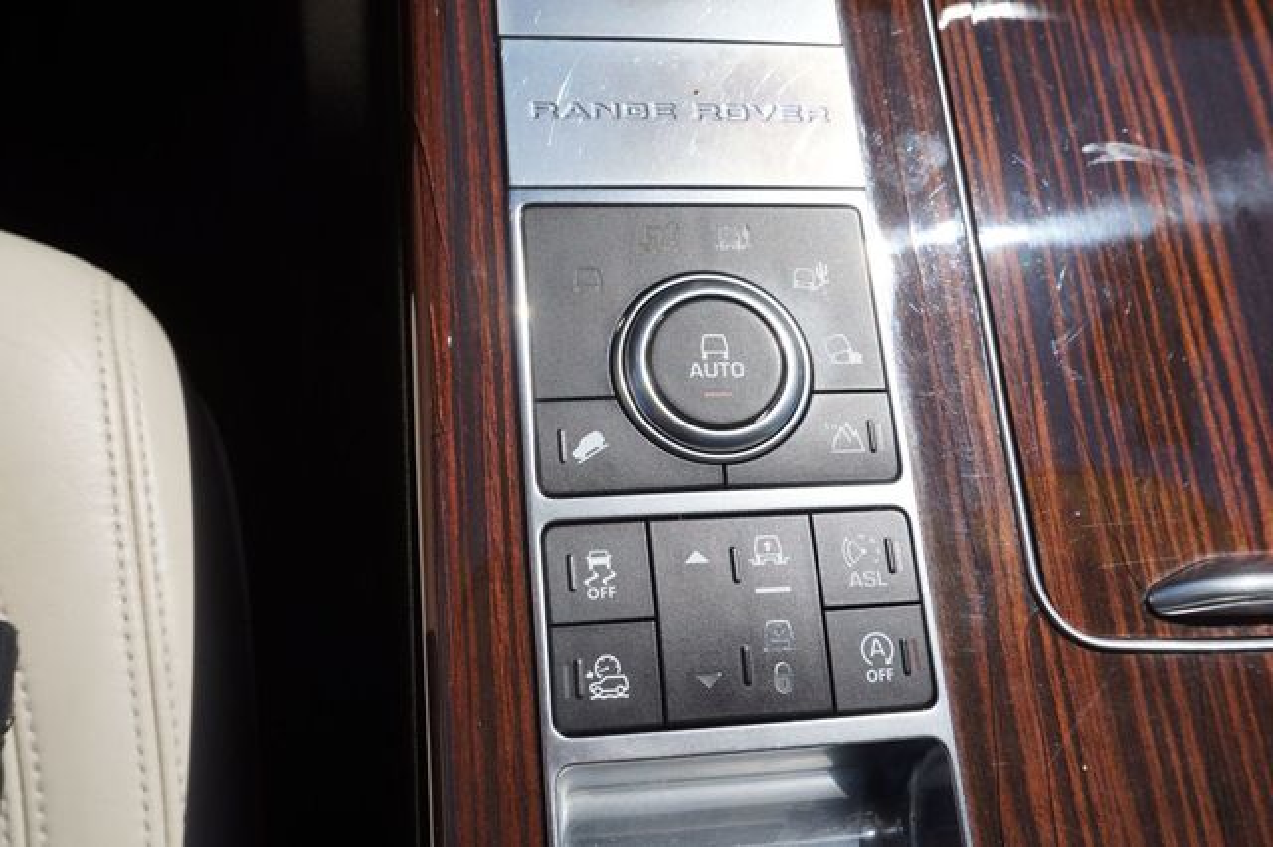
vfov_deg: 41.7
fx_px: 1113
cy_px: 424
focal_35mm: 32
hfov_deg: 59.5
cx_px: 636
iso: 100
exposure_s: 1/160
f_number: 11
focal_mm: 21
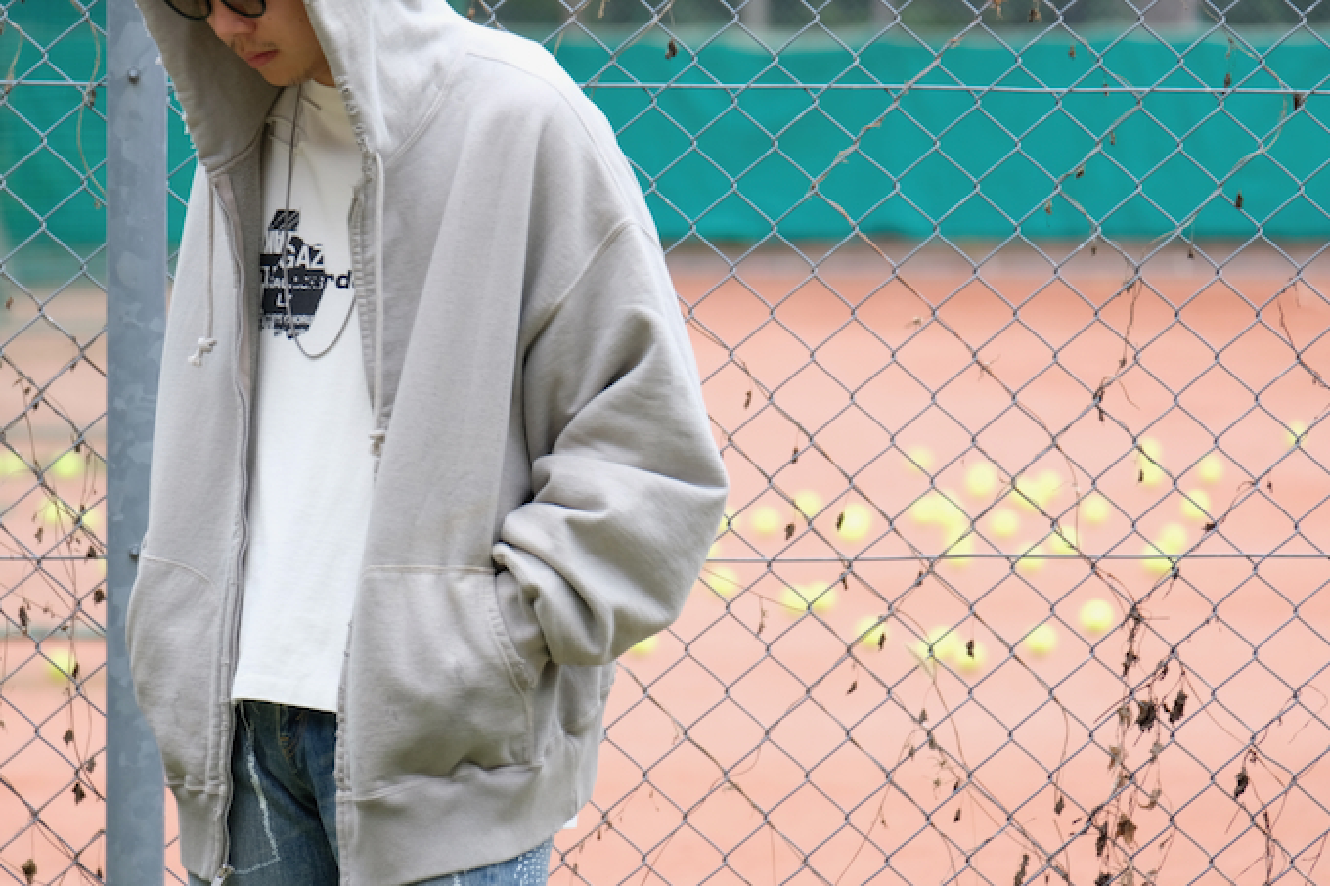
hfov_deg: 5.4
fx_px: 14182
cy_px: 351
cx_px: 514
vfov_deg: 3.6
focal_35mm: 384
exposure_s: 1/120
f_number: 6.7
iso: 400
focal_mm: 204.6
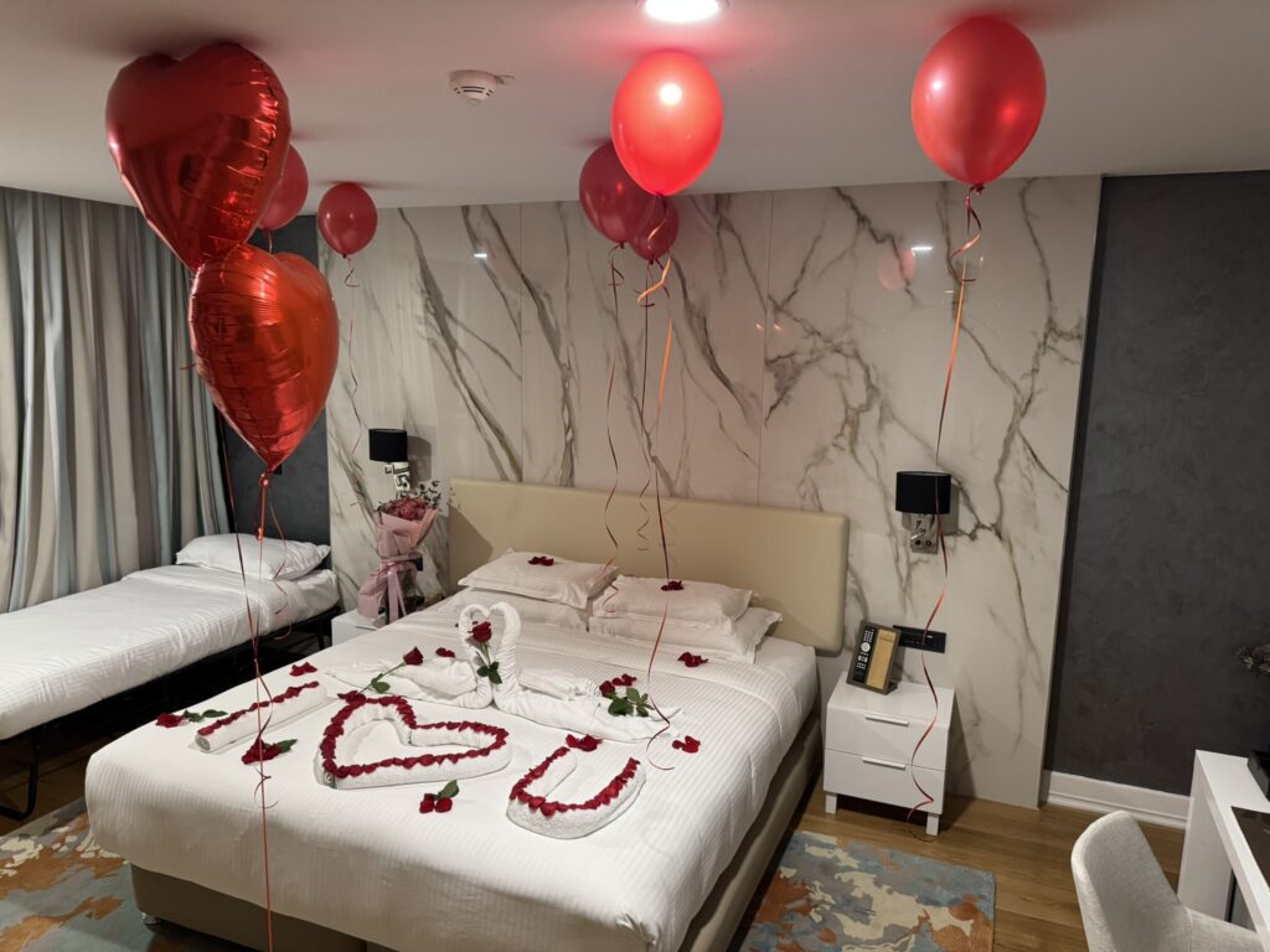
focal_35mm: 24
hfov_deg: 71.6
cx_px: 635
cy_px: 476
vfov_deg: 56.8
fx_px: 881
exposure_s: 1/50
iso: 400
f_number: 1.78
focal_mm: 6.76
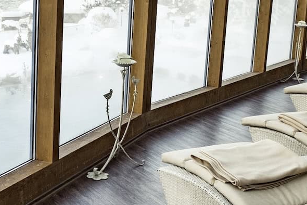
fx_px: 520
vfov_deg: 22.1
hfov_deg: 32.5
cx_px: 92
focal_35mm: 61
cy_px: 52
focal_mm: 24
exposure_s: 1/250
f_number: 6.3
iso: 200
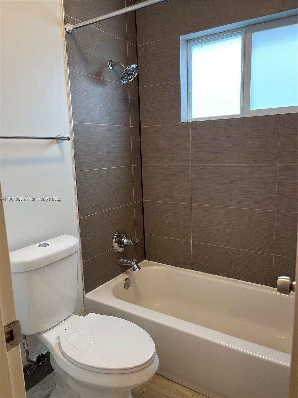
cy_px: 199
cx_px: 149
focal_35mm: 26
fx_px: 298
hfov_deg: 53.1
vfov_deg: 67.3
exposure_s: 1/120
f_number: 1.6
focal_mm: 5.1
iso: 100
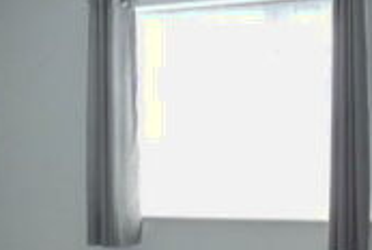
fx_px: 869
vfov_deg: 16.1
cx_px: 275
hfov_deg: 23.9
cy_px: 219
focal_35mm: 84
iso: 200
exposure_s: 1/60
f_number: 2.8
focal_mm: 3.6
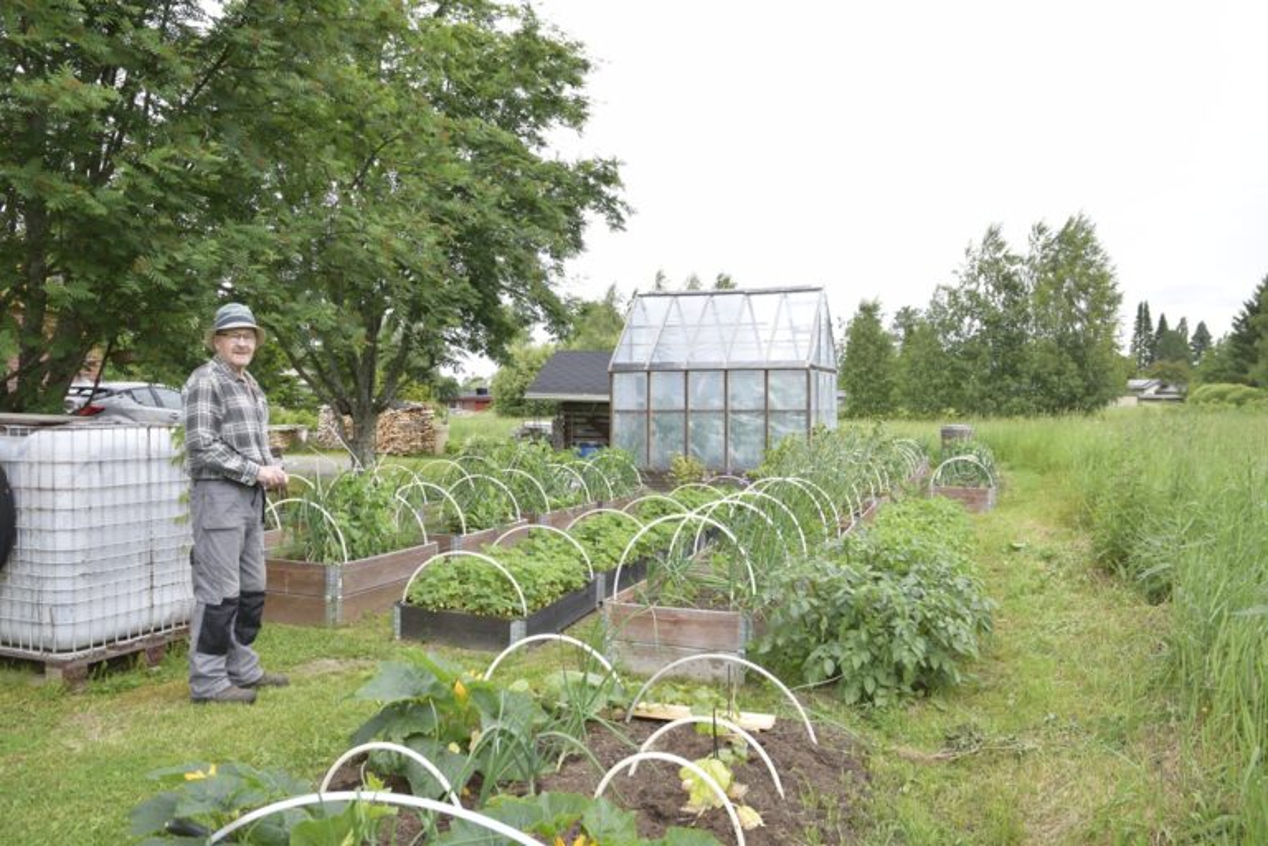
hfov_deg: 61.9
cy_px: 423
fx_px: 1057
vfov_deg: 43.6
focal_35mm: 30
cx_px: 634
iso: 400
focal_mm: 20
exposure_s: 1/800
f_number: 5.6
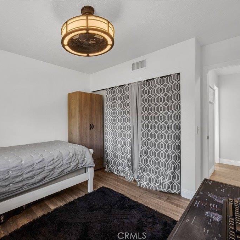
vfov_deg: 80.7
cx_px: 89
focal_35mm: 18
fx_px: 141
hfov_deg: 79.2
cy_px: 120
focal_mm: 14
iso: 200
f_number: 9
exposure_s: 1/1.67
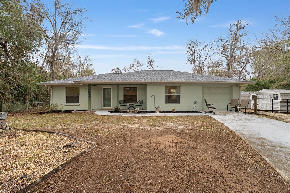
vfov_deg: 81.2
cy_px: 96
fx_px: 113
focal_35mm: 14
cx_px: 145
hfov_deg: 104.3
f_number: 8
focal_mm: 14
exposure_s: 1/30
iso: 500
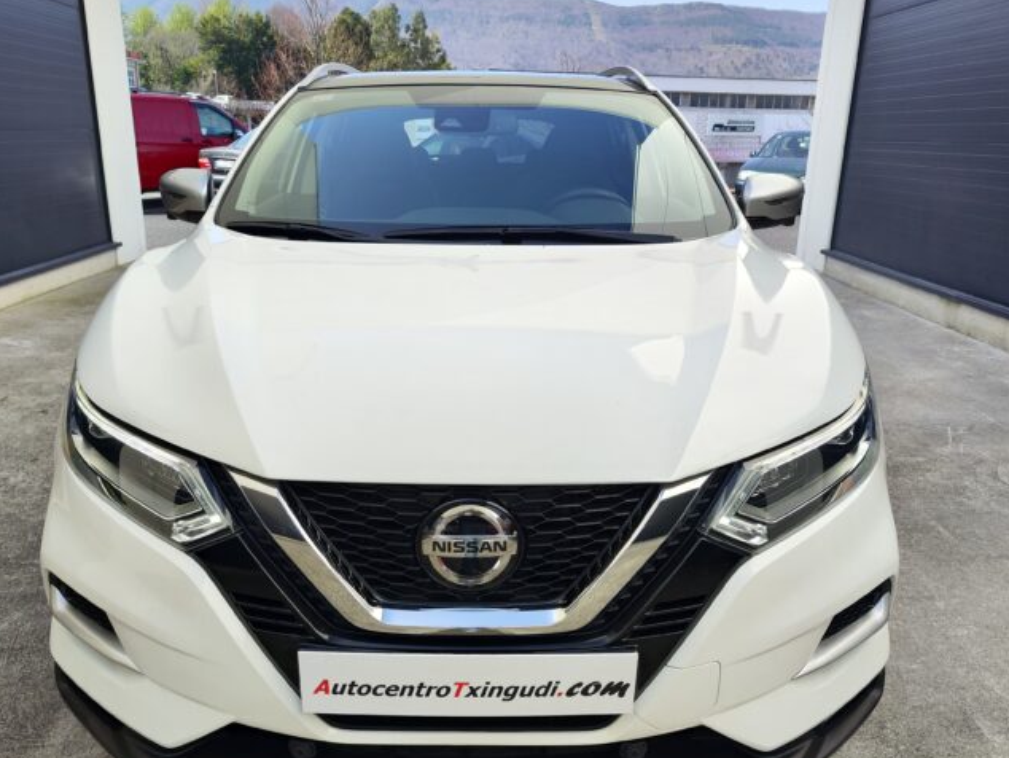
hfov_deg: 61.6
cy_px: 416
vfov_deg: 48.2
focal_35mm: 29
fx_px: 846
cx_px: 479
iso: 50
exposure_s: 1/520
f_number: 1.69
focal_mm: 7.01
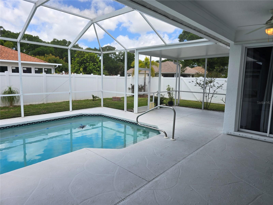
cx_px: 136
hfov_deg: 73.9
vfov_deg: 58.9
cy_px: 102
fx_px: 181
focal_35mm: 23
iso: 12
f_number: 1.7
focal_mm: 6.3
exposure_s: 1/258
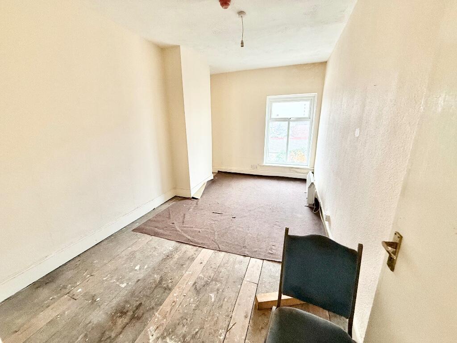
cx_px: 228
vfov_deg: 85.7
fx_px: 185
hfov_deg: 102.1
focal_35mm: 14
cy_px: 172
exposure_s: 1/47
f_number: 2.2
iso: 320
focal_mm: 2.22
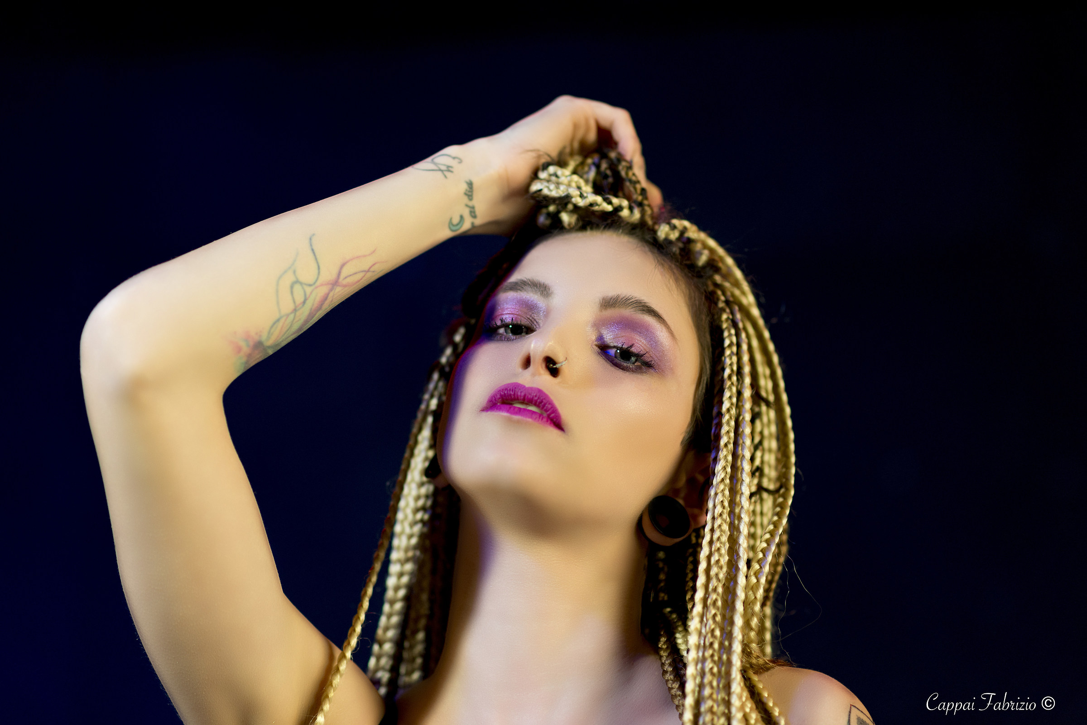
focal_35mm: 85
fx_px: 2567
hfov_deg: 23.9
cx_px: 544
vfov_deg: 16.1
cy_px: 362
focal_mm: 85
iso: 2000
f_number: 2
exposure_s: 1/160
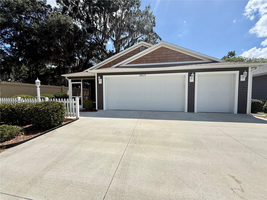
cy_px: 100
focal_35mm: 14
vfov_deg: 85.7
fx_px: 108
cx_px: 134
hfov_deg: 102.1
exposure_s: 1/3125
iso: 50
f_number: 2.2
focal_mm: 2.22
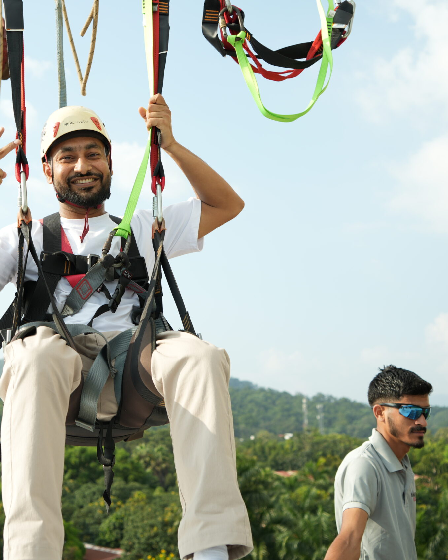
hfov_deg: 29.0
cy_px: 279
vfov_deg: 36.7
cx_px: 90
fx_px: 845
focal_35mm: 51
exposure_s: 1/400
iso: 100
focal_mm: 36
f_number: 4.5
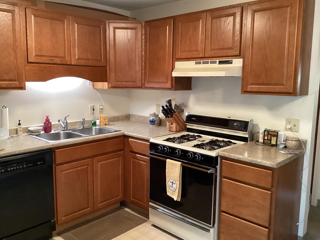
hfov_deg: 58.4
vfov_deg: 45.4
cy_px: 120
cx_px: 160
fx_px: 287
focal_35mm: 31
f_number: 2.4
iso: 250
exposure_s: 1/50
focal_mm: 3.3
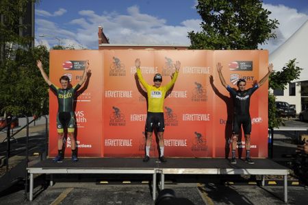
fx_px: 299
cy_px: 102
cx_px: 154
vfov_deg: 37.8
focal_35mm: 35
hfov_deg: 54.5
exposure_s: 1/2000
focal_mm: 35
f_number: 6.3
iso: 200
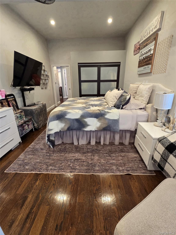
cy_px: 118
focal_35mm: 13
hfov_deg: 89.9
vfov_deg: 106.2
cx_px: 88
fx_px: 88
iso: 400
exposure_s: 1/60.2
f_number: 2.2
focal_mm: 2.2
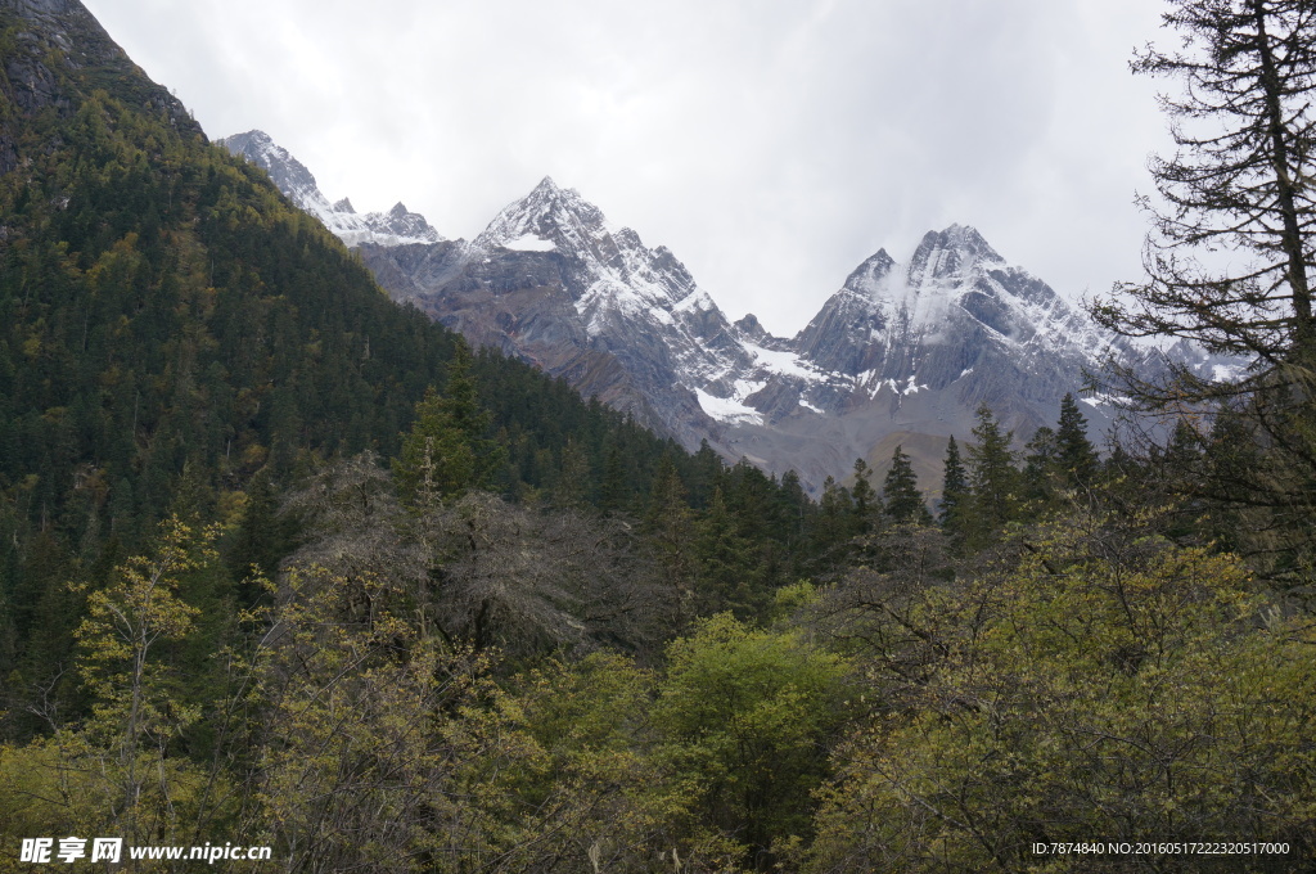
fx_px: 1479
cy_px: 437
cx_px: 658
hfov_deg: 48.0
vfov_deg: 32.9
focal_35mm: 40
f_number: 9
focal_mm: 27
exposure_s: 1/160
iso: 100
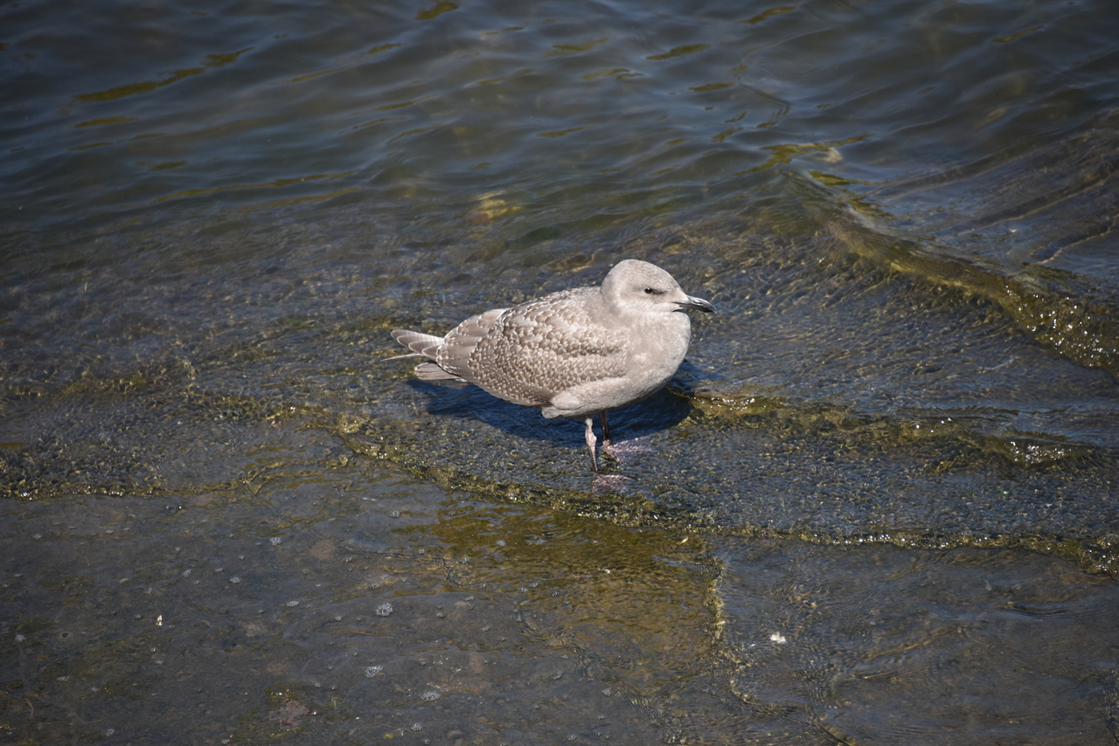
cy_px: 373
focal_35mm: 300
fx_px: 9327
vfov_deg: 4.6
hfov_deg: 6.9
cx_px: 560
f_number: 5.6
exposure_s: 1/640
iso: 220
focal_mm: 300
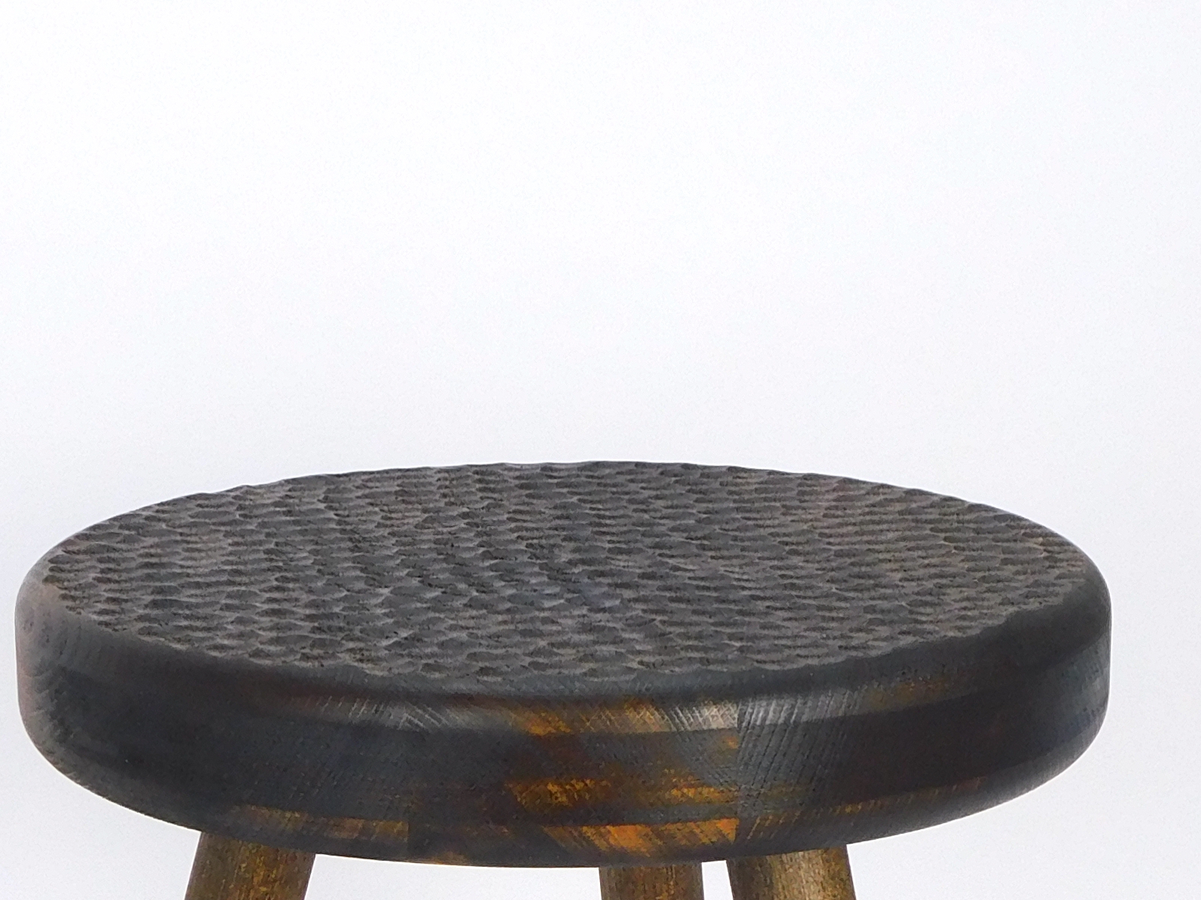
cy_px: 904
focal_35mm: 104
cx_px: 507
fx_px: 3608
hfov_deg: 18.9
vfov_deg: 14.0
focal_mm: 6.3
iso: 125
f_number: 3.5
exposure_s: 1/125
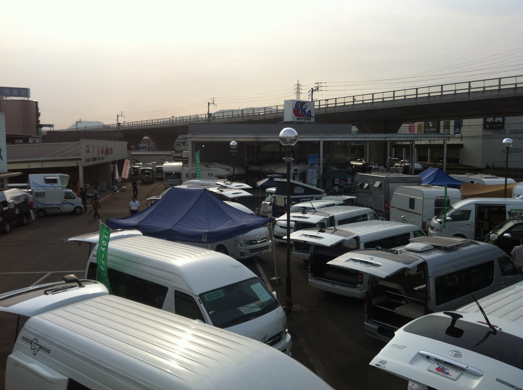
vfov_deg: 40.6
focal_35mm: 35
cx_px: 262
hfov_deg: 52.7
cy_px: 195
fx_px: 528
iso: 80
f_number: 2.8
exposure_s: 1/1676
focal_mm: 3.85
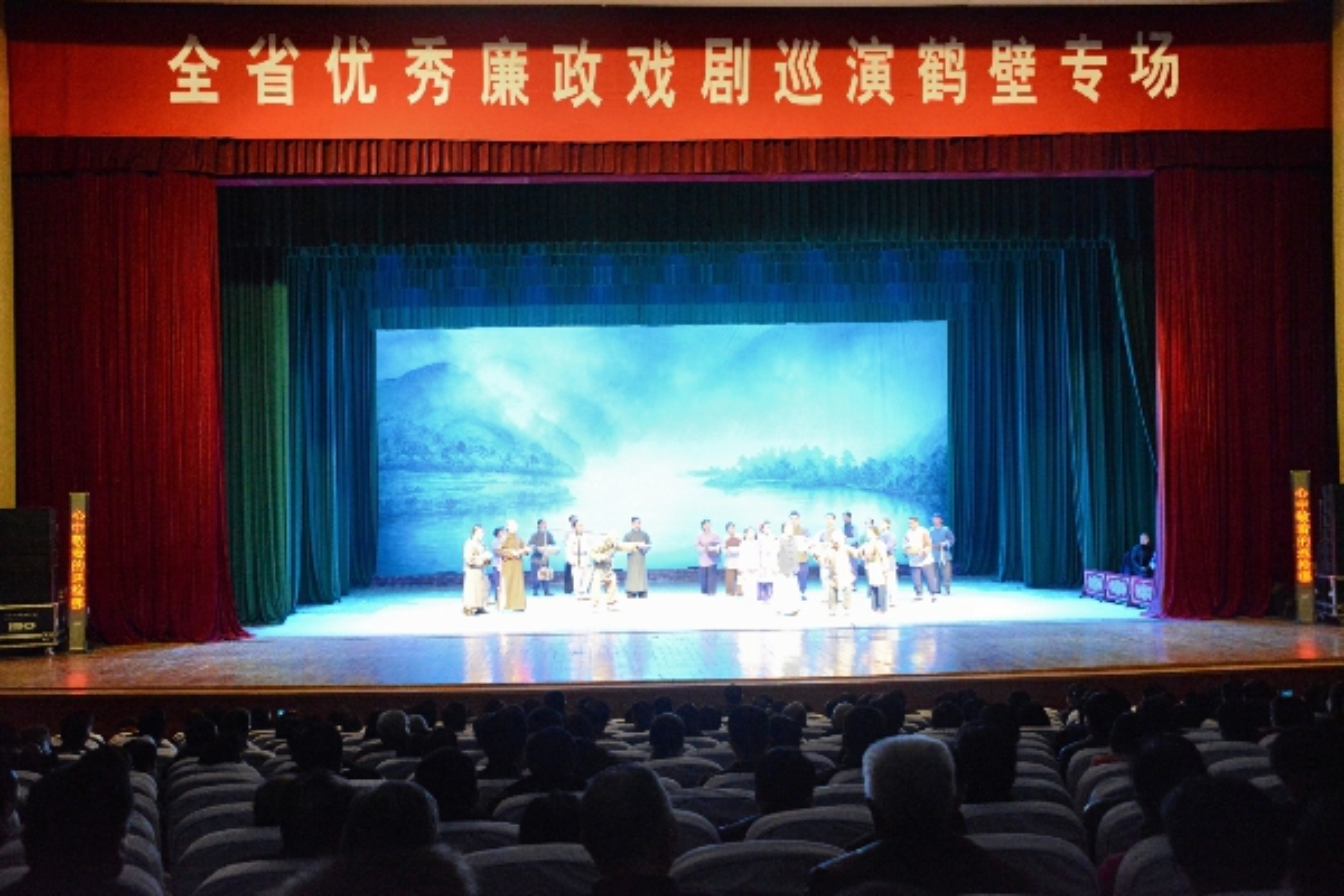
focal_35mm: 36
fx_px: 1344
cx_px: 672
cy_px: 448
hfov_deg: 53.1
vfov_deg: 36.9
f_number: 5.6
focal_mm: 36
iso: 6400
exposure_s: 1/60
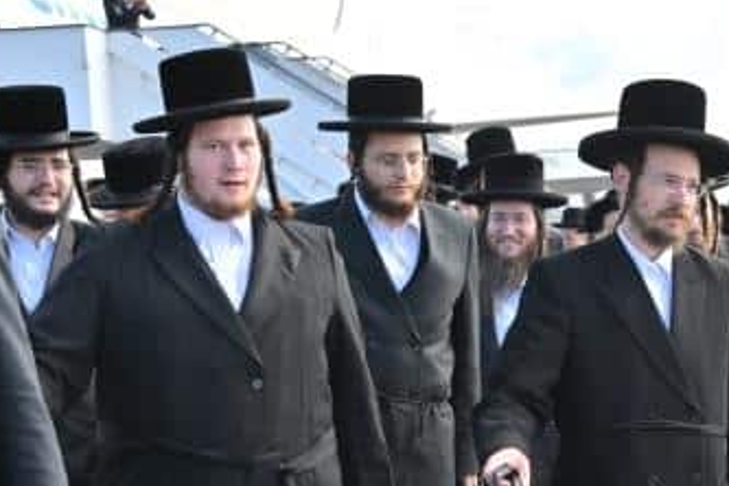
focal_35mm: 120
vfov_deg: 11.4
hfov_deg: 16.2
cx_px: 928
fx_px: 2430
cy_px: 362
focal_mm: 39
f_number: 4
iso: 32
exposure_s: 1/200
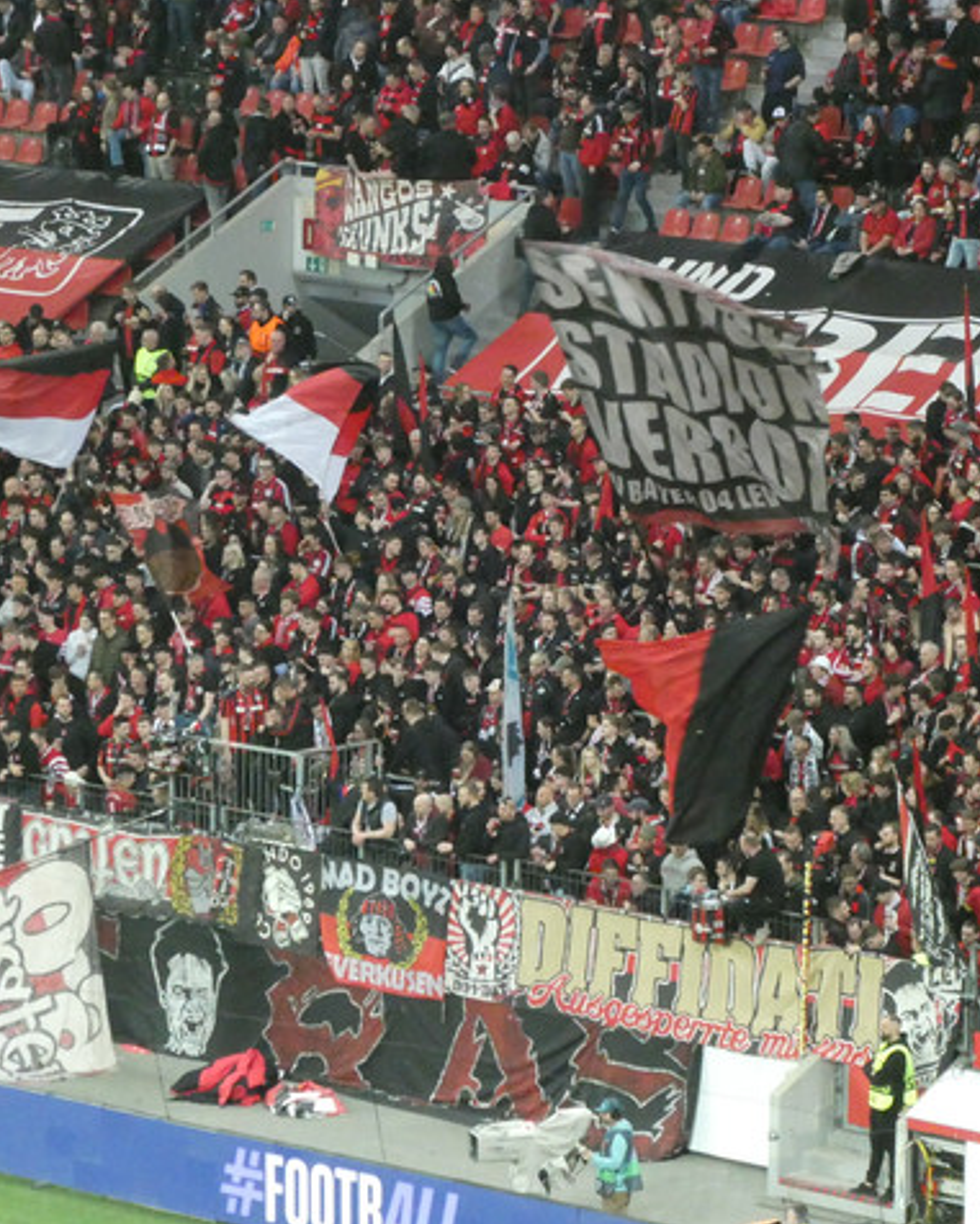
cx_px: 525
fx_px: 7611
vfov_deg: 9.2
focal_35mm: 210
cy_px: 612
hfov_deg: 7.4
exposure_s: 1/80
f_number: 5.5
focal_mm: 28.7
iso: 1250
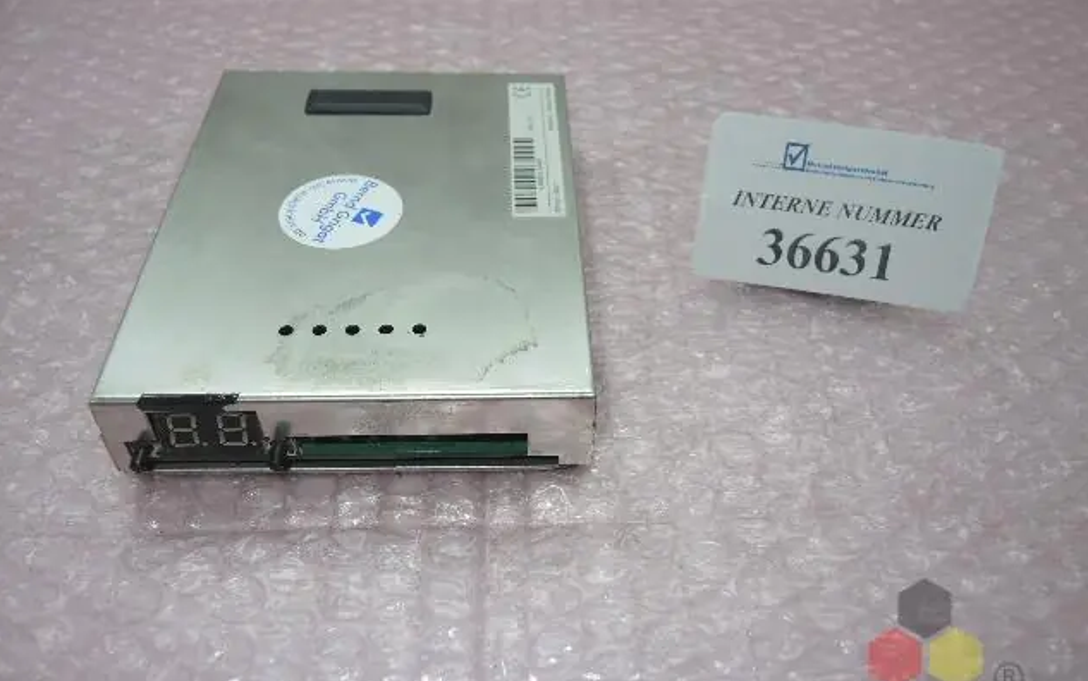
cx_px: 545
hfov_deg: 62.9
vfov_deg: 41.9
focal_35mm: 30
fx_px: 890
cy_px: 351
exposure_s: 1/80
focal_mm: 6
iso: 80
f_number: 2.5
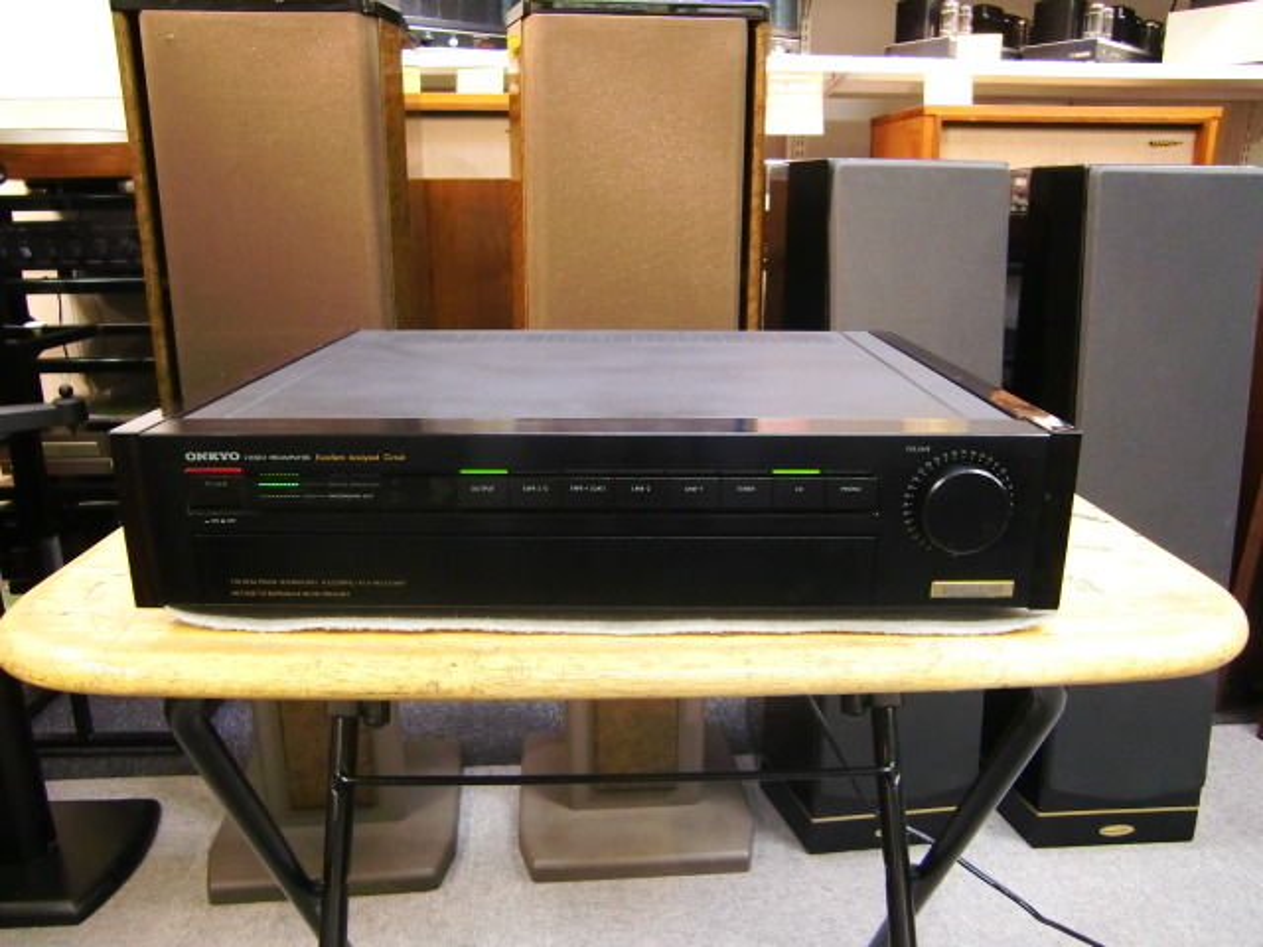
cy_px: 474
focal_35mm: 28
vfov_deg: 49.7
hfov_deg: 63.4
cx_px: 632
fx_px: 1022
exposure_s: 1/30
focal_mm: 4.9
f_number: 2.6
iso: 400
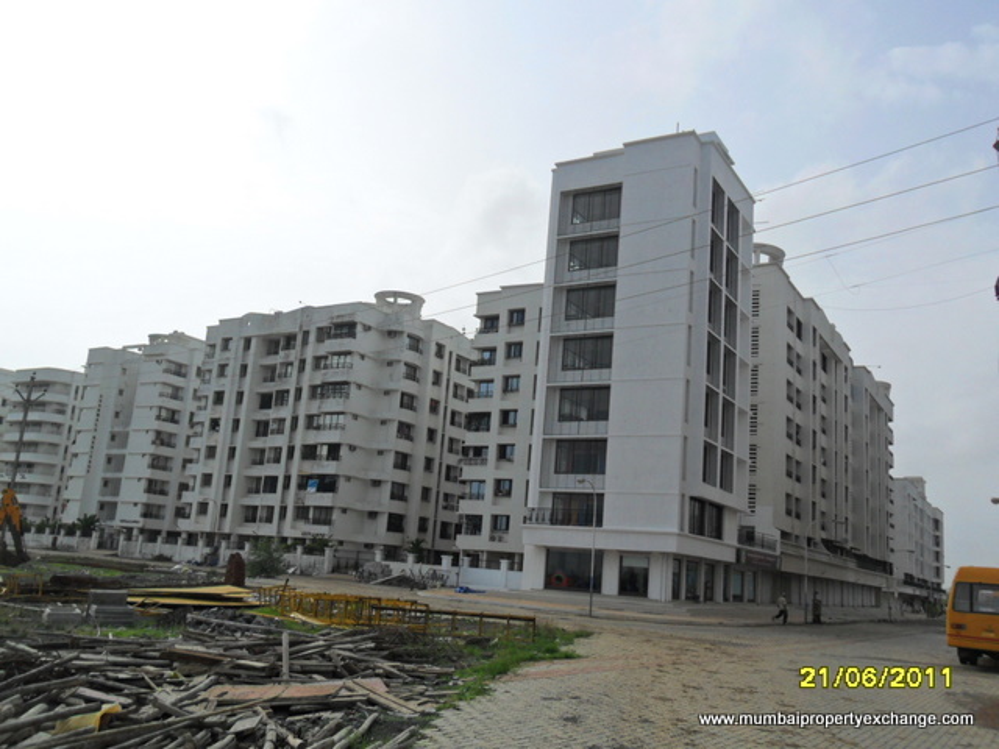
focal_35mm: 32
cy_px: 374
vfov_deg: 44.2
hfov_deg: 56.8
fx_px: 924
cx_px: 500
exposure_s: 1/350
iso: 100
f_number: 9.4
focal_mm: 5.7
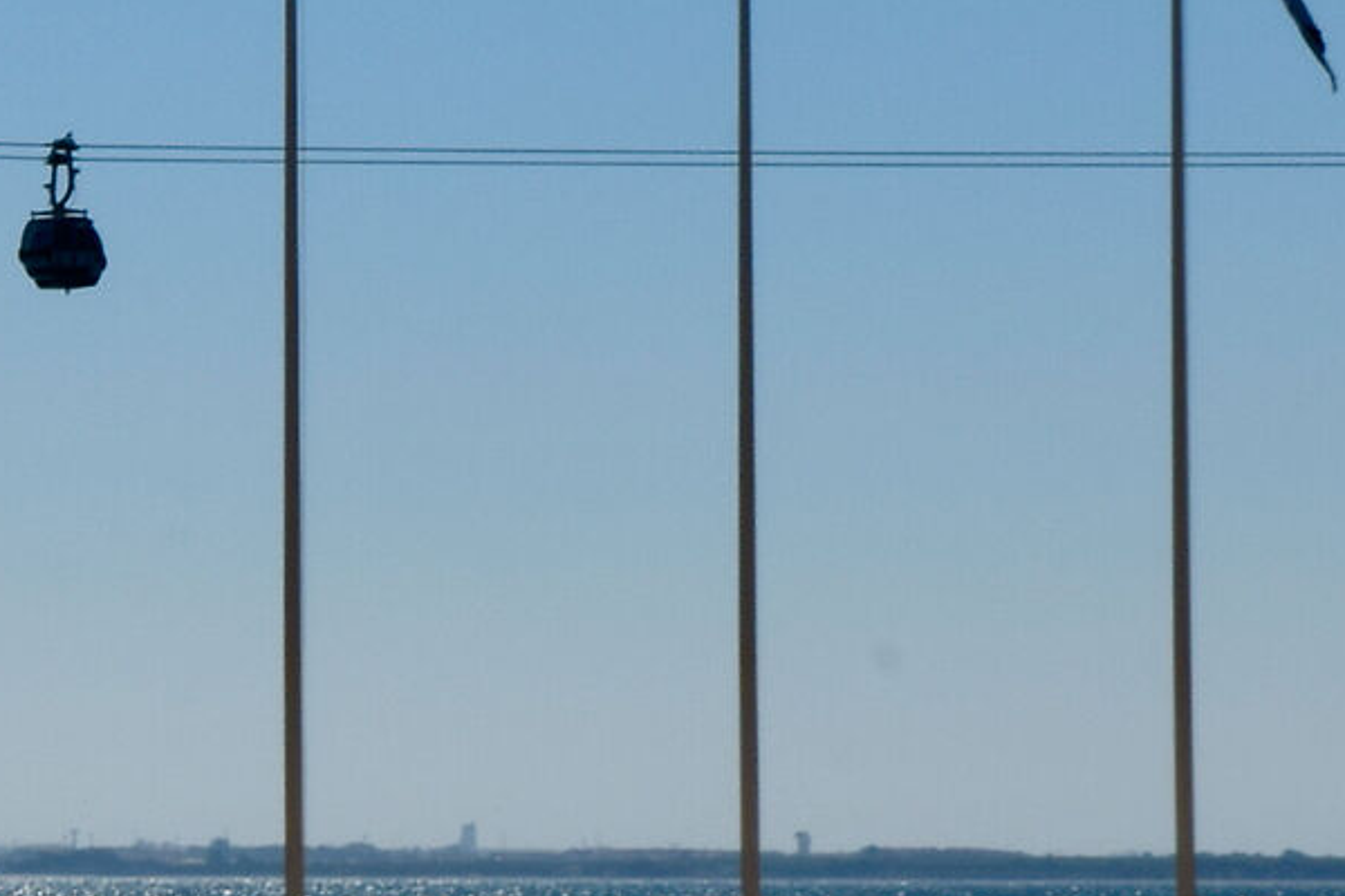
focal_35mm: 264
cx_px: -731
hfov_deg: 7.6
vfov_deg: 5.2
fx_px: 9863
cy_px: 244
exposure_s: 1/100
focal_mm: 44
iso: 100
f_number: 29
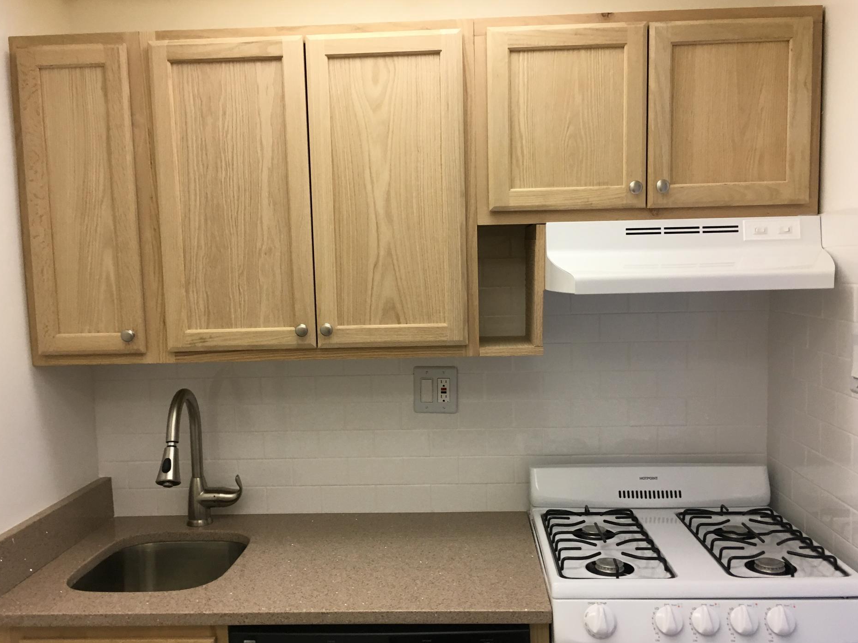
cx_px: 425
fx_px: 793
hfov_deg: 56.8
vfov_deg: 44.1
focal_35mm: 32
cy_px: 340
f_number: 2.2
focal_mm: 4.15
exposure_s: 1/30
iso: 40
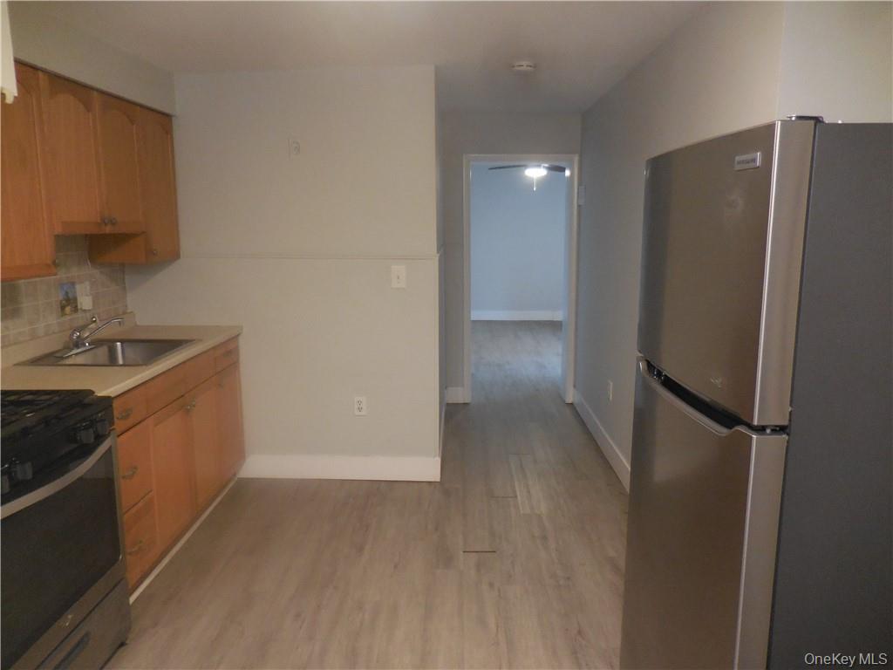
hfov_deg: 69.4
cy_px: 335
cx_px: 446
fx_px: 645
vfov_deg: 54.9
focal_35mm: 25
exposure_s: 1/30
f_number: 3.3
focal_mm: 4.5
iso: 400
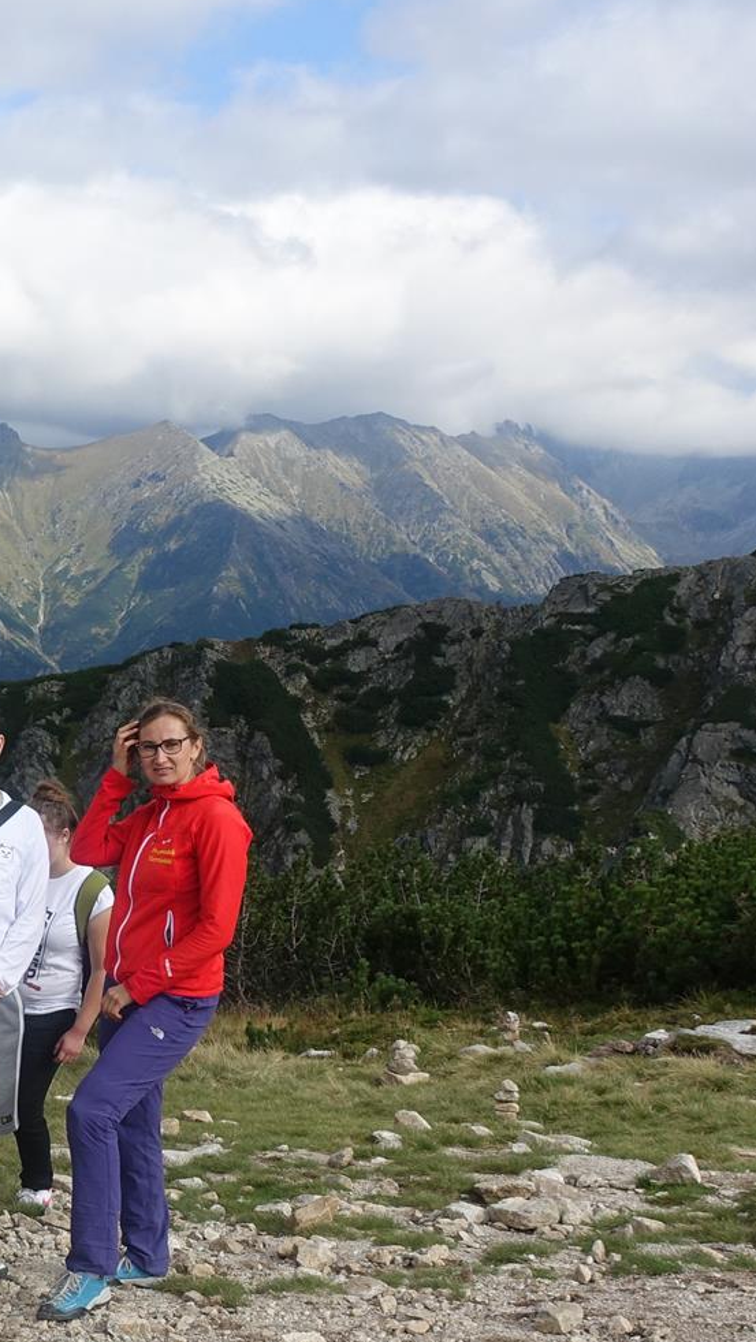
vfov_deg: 36.7
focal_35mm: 56
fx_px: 1994
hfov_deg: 18.4
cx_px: -451
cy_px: 916
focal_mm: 8.8
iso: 125
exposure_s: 1/500
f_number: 5.6
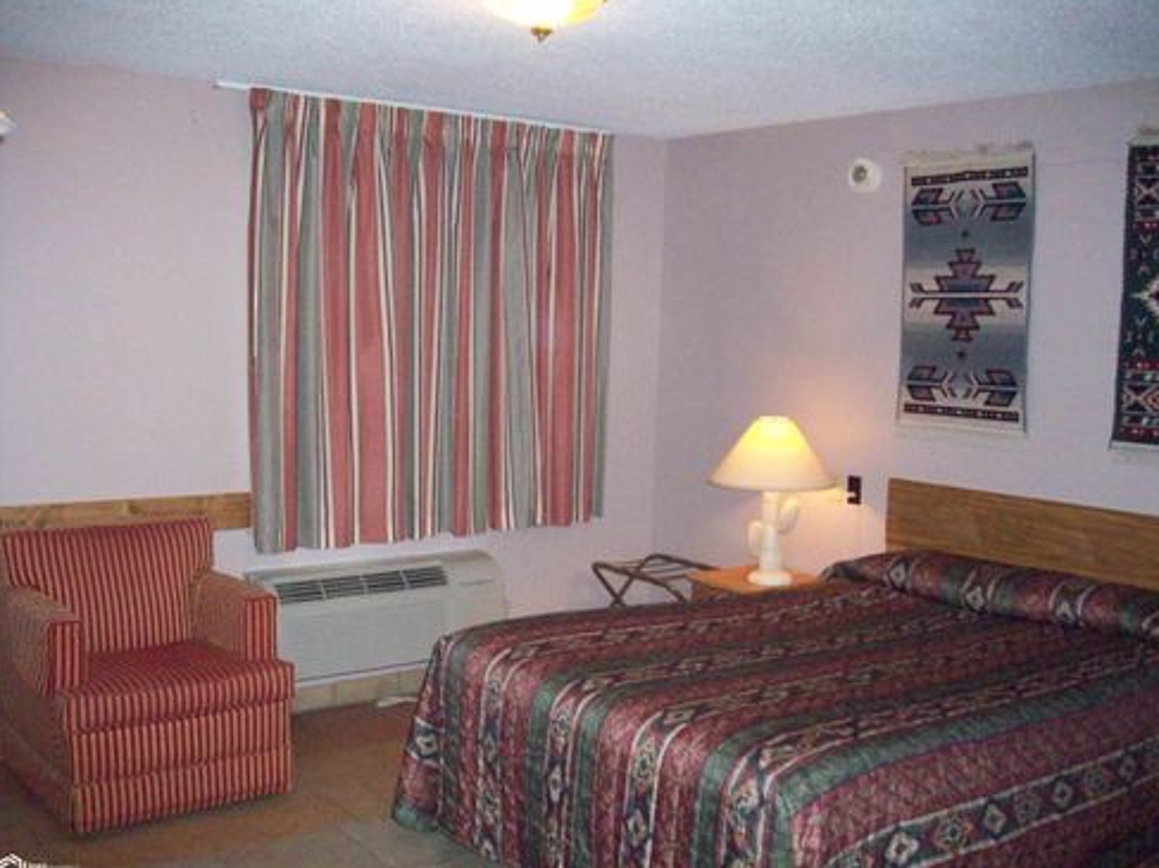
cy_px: 441
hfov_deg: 49.0
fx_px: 1272
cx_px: 593
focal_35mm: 38
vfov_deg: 37.7
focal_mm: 6.2
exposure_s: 1/128
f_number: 2.8
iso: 400
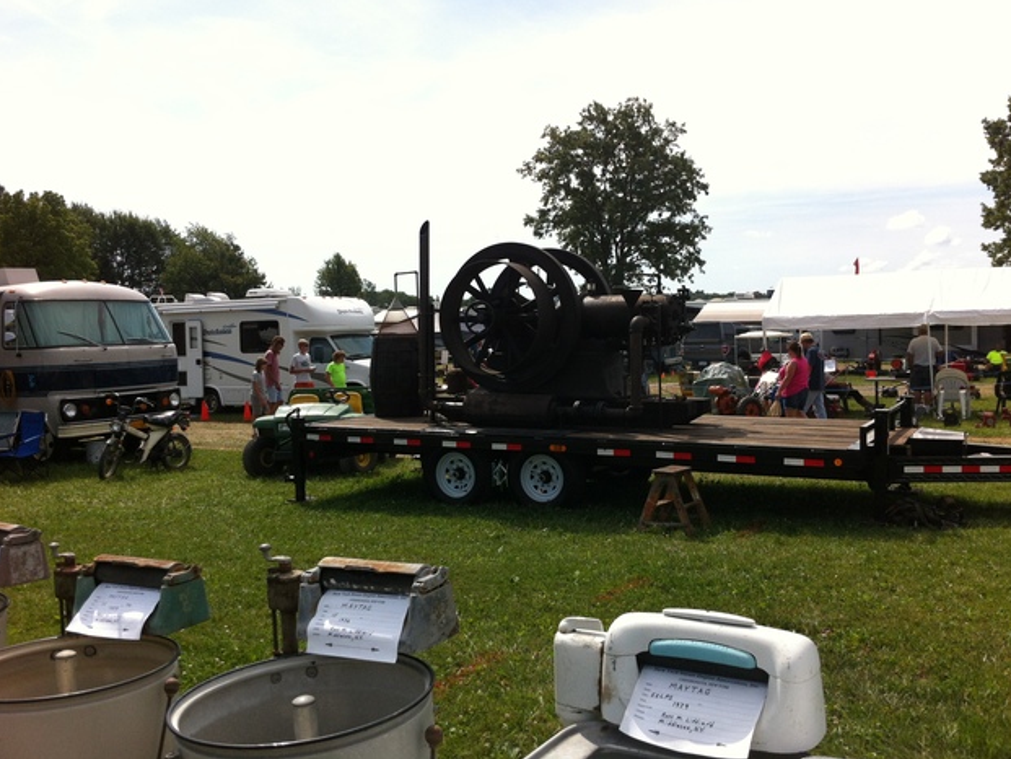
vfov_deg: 39.7
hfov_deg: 51.3
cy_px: 373
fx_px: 1052
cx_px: 508
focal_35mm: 36
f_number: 2.8
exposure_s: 1/1436
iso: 80
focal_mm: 3.85
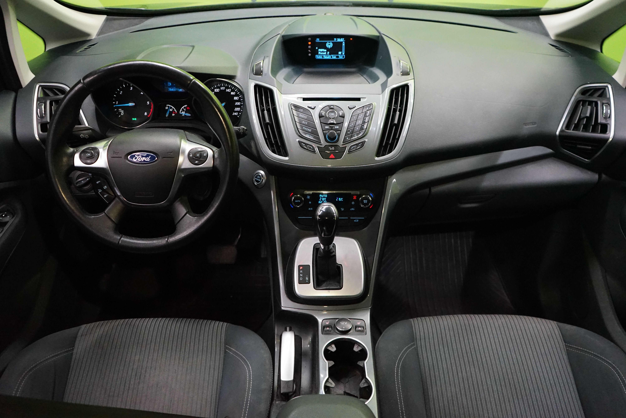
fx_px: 522
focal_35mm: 30
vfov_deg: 43.6
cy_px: 209
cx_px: 313
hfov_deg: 61.9
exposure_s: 1/100
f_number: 3.5
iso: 6400
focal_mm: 30
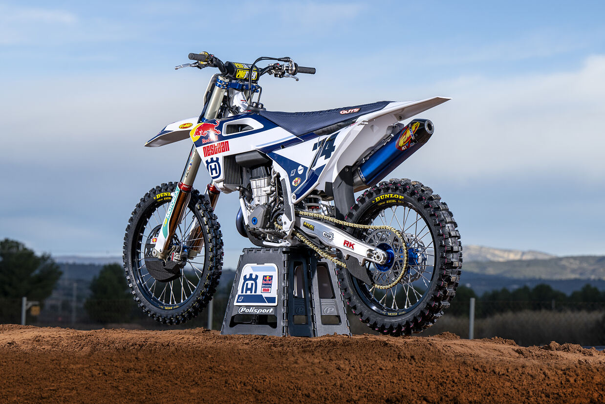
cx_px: 302
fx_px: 1530
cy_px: 202
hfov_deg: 22.4
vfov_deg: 15.0
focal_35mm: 91
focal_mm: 91
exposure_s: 1/1000
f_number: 5.6
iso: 200
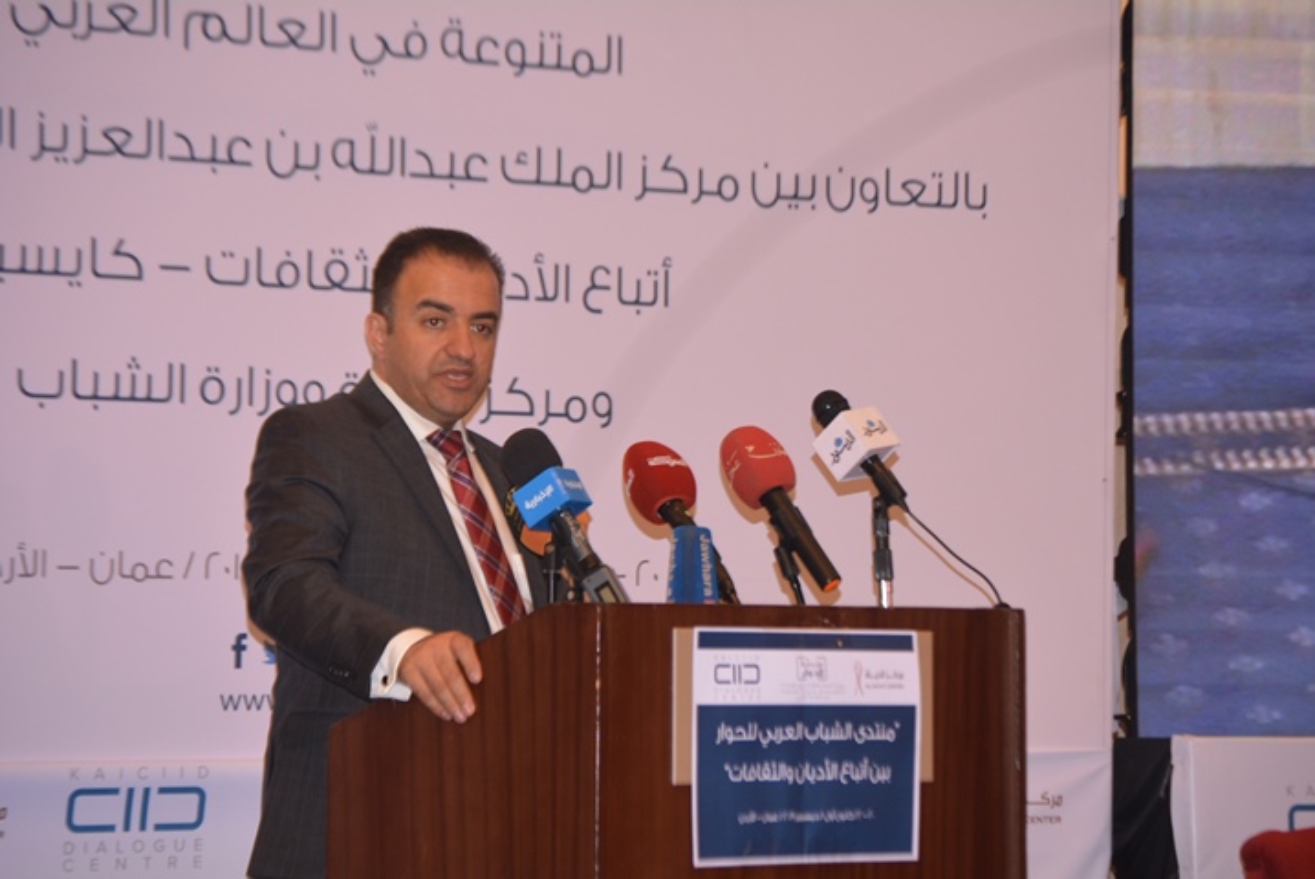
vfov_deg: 10.8
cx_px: 658
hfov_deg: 16.1
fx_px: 4661
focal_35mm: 128
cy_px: 440
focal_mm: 85
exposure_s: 1/60
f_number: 4.5
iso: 800
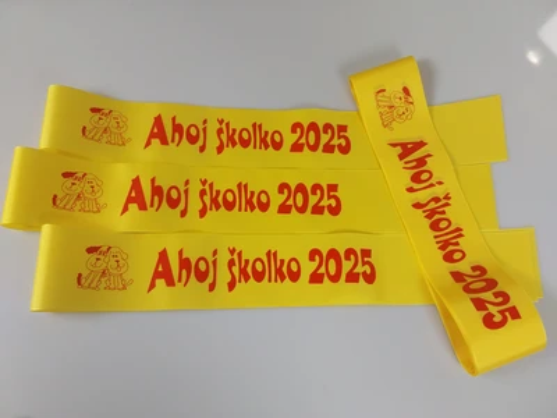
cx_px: 278
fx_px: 418
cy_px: 209
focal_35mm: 26
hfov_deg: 67.3
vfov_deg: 53.1
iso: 100
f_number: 1.8
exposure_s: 1/50
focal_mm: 4
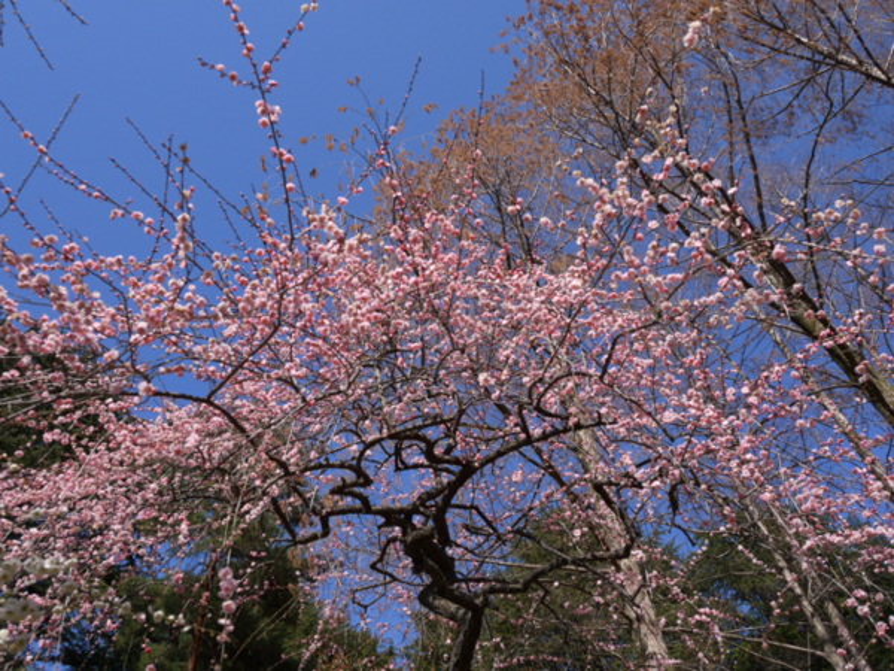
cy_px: 336
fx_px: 723
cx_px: 447
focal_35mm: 28
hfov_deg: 63.4
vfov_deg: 49.7
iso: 160
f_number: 7.1
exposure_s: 1/400
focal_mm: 14
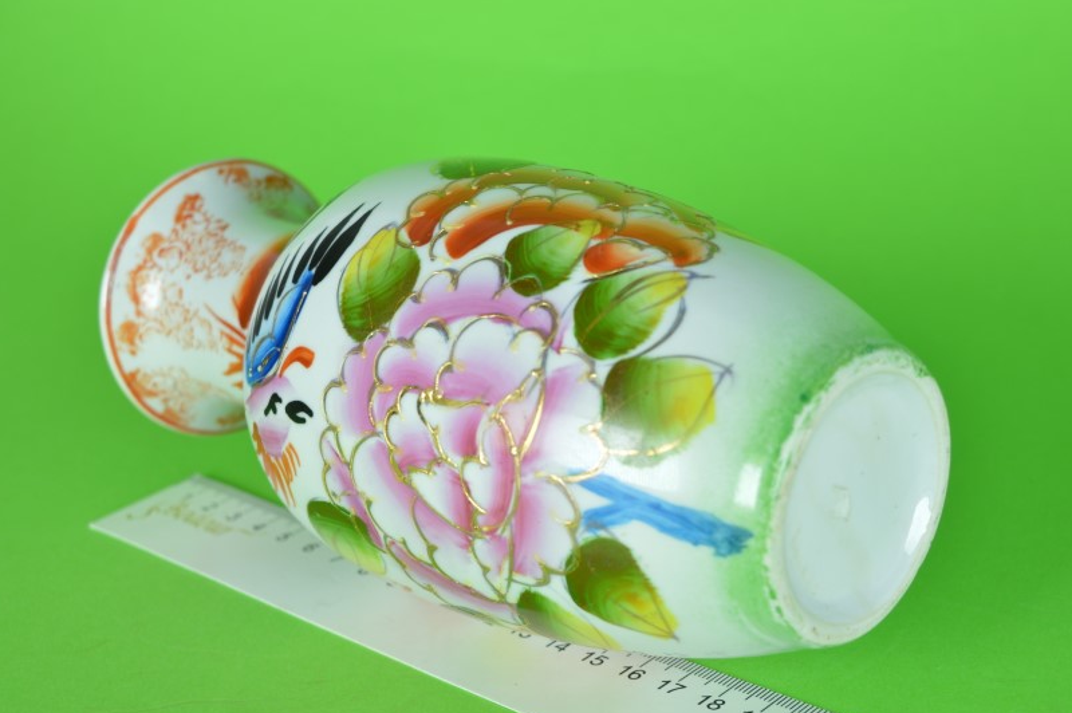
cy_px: 393
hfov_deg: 36.9
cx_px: 570
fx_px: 1607
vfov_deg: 25.0
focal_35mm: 54
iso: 100
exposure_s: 1/160
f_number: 6.3
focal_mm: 32
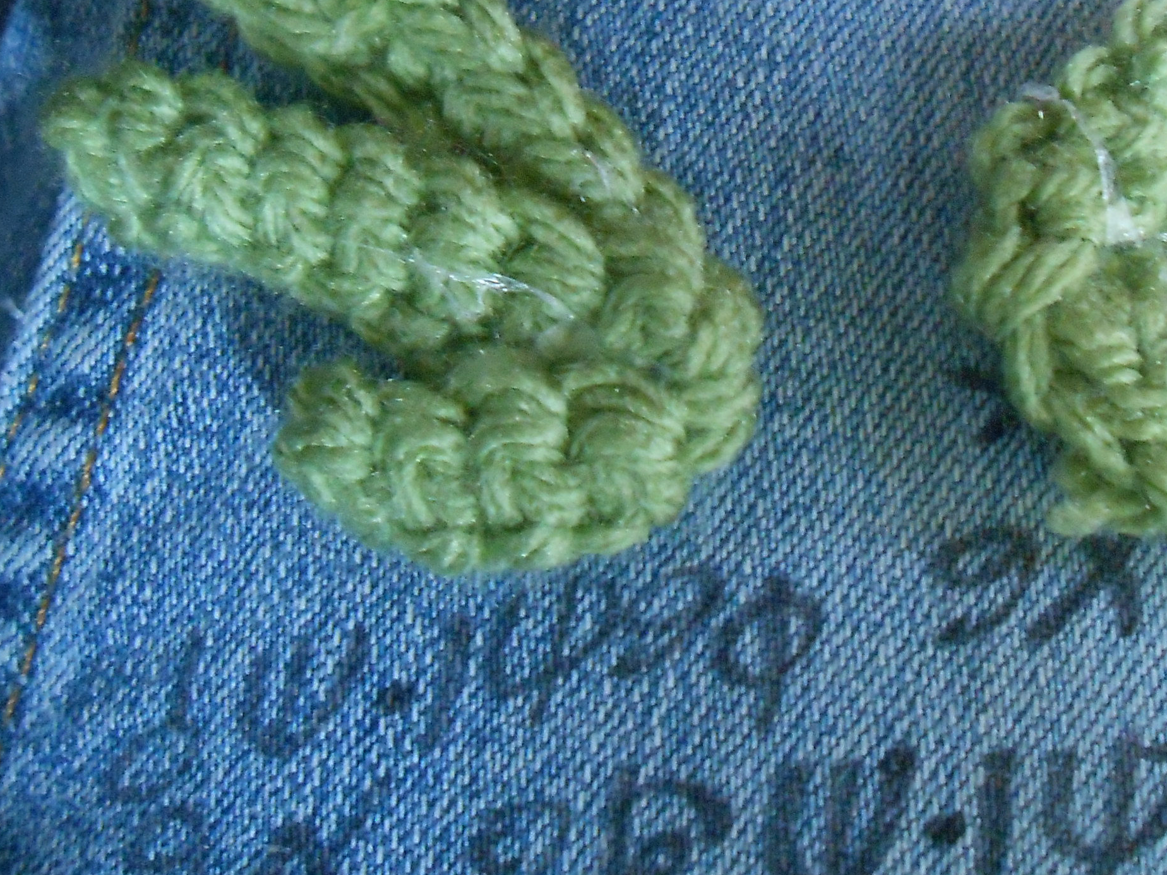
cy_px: 245
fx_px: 1787
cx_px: 832
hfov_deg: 35.6
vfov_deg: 27.2
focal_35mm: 53
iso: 800
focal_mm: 5.3
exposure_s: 1/25
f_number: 3.8
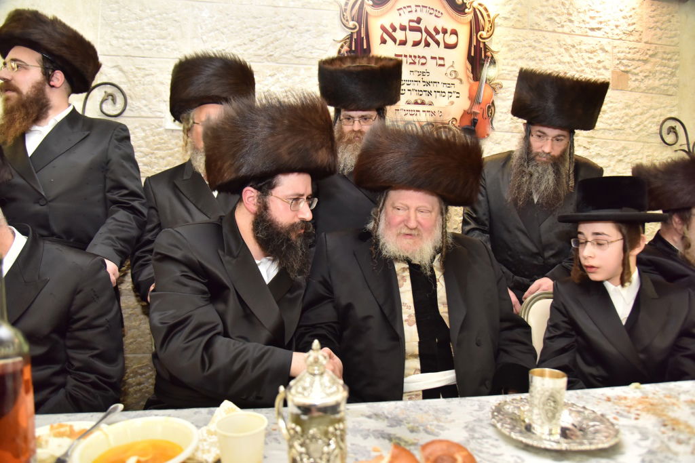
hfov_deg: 73.7
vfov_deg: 53.1
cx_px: 348
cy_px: 232
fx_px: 463
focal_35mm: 24
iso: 1600
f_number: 4
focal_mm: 24
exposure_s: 1/125
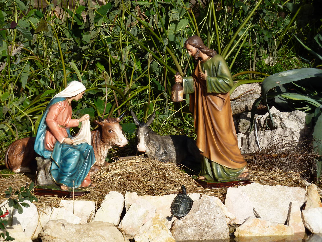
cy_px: 121
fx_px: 967
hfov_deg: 18.9
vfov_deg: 14.2
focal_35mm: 104
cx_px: 161
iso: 80
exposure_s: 1/500
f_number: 5
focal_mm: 17
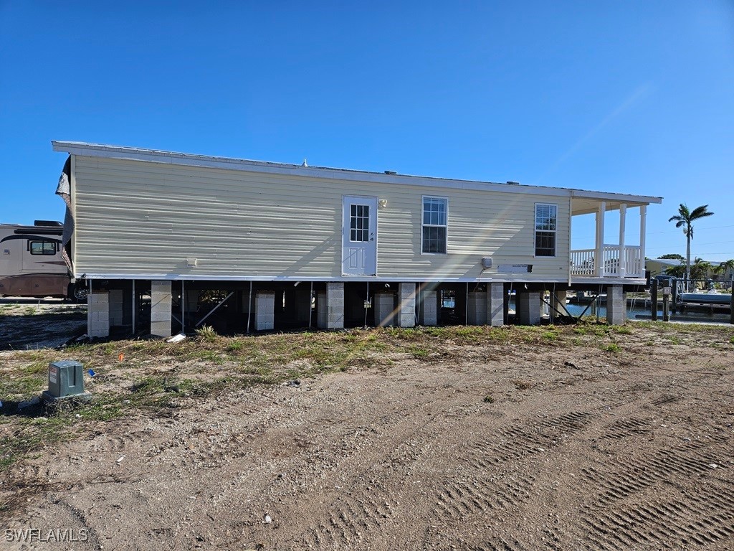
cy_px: 276
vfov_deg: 58.9
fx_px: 488
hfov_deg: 73.9
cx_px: 367
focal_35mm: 23
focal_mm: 5.4
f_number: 1.8
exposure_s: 1/2321
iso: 25
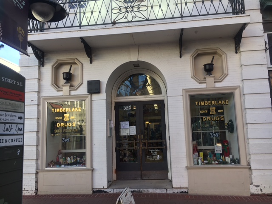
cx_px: 136
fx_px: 228
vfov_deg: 48.2
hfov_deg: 61.7
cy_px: 102
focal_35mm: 29
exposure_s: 1/163
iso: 25
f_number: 2.2
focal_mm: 4.15
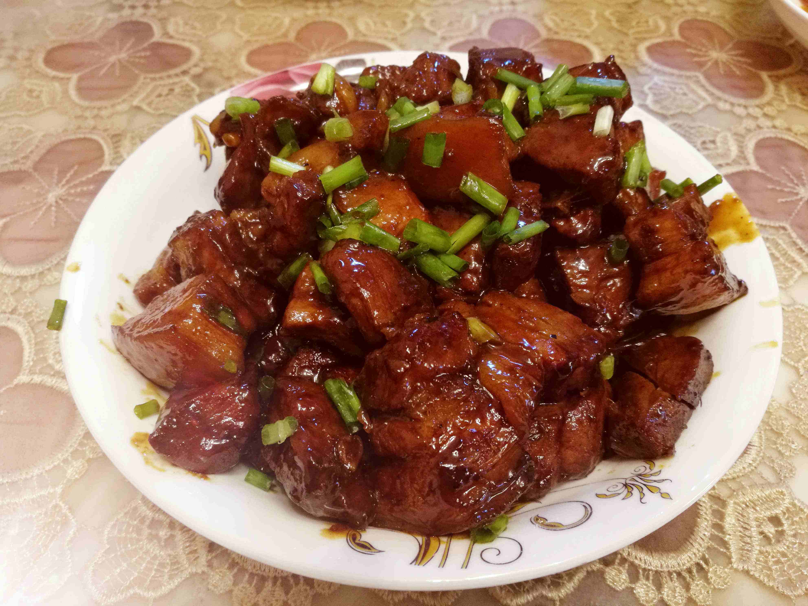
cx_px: 404
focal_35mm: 27
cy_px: 303
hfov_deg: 65.3
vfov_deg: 51.4
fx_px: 630
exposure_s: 1/33.3
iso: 320
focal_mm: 4.5
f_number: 2.2
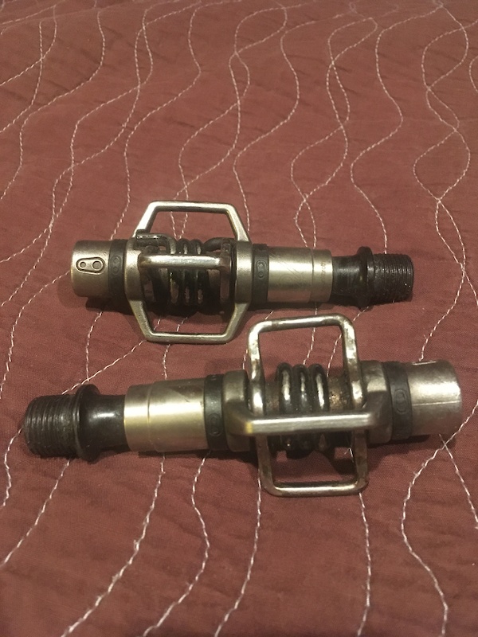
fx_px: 534
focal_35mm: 29
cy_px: 318
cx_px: 239
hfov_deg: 48.2
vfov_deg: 61.7
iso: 320
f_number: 2.2
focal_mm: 4.15
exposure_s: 1/15
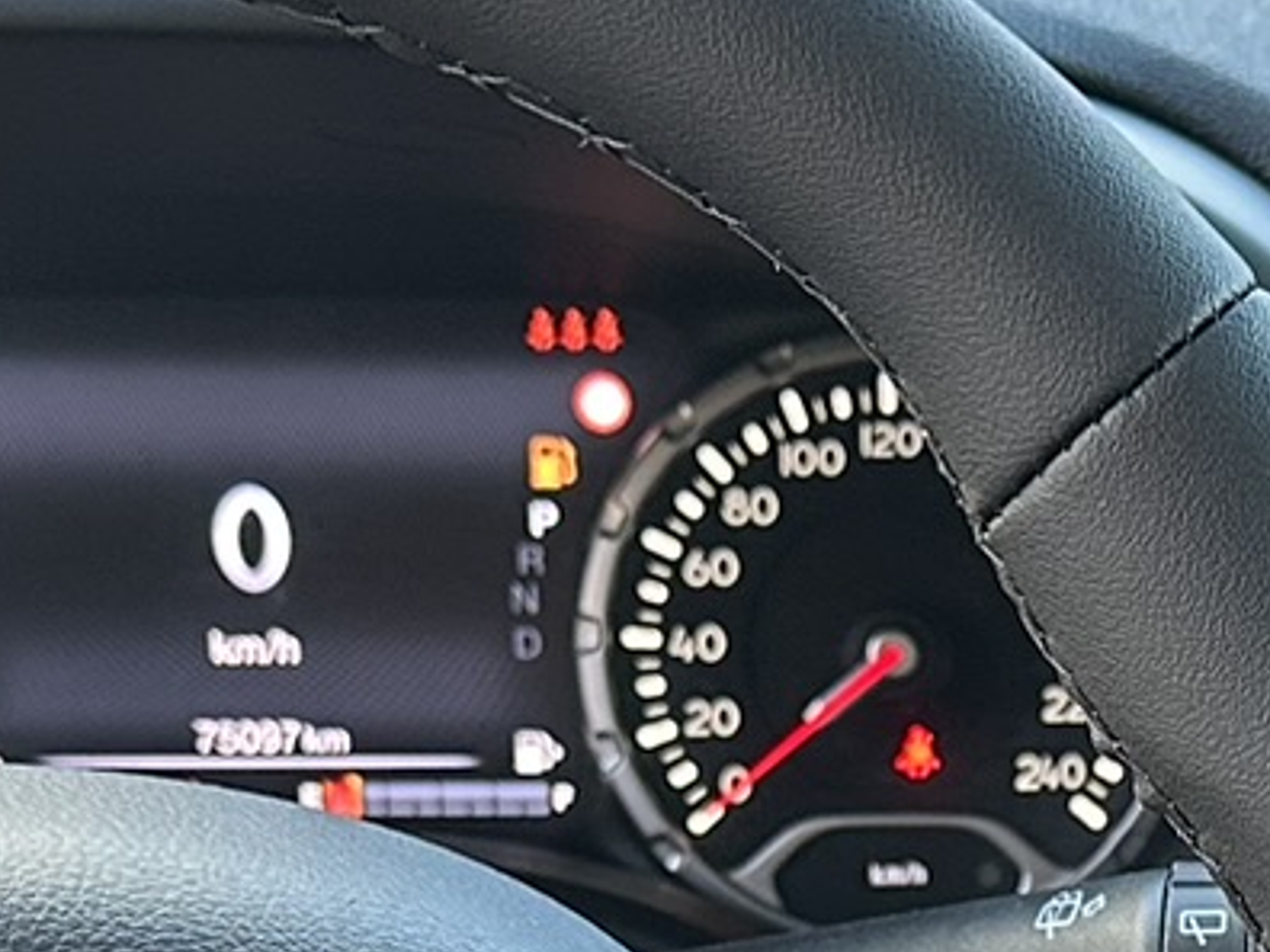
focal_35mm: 124
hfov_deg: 15.7
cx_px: 1190
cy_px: 1452
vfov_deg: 11.4
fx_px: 4549
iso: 200
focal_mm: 6.86
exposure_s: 1/61
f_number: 1.78
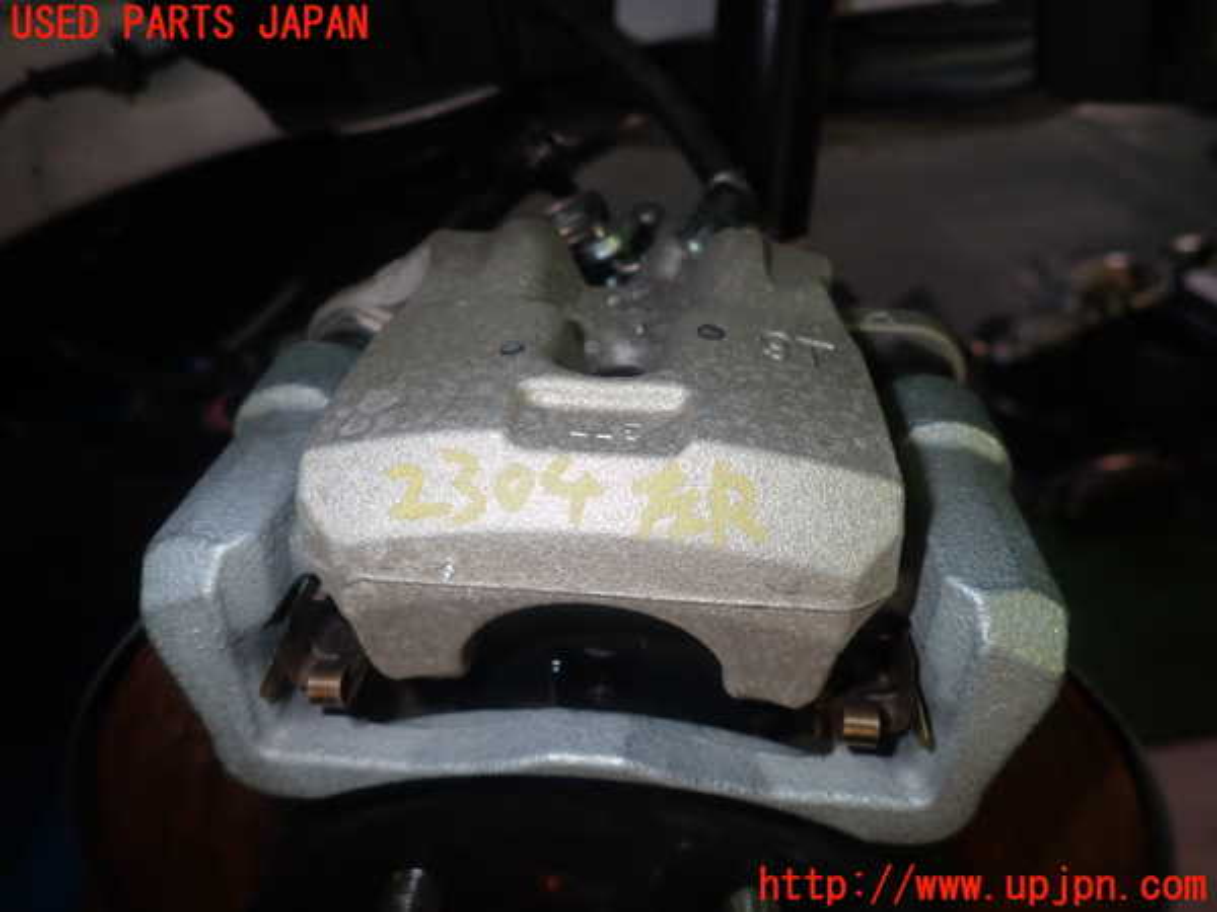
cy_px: 456
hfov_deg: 69.4
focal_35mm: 25
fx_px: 879
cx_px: 608
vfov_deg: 54.9
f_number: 5.6
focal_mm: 4.5
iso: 200
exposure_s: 1/30
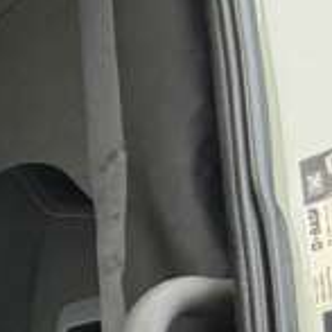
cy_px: 675
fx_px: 987
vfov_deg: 15.2
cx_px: -560
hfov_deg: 12.5
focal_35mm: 91
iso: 160
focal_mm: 2.22
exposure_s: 1/121
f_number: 2.2
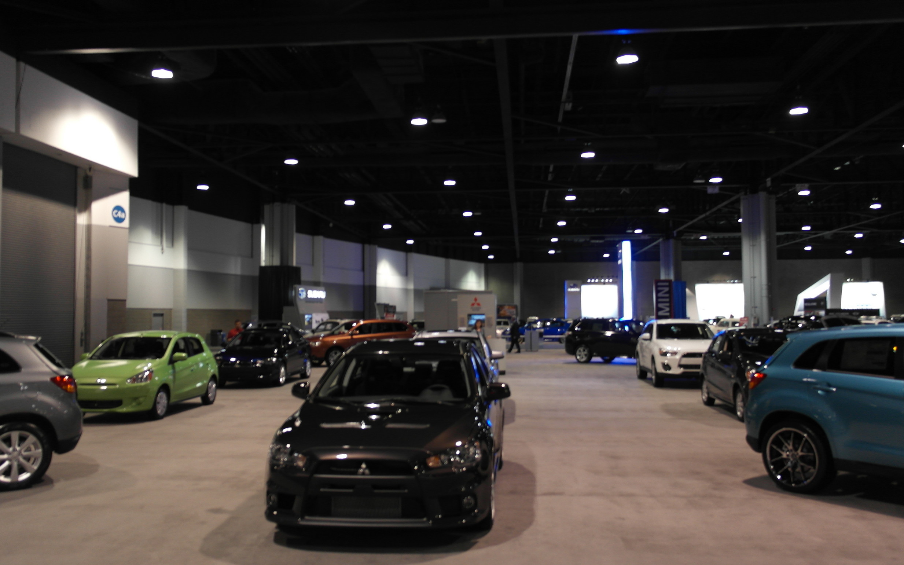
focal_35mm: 31
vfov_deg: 40.6
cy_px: 274
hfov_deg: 61.2
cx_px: 452
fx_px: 764
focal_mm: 20
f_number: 3.5
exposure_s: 1/40
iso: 400
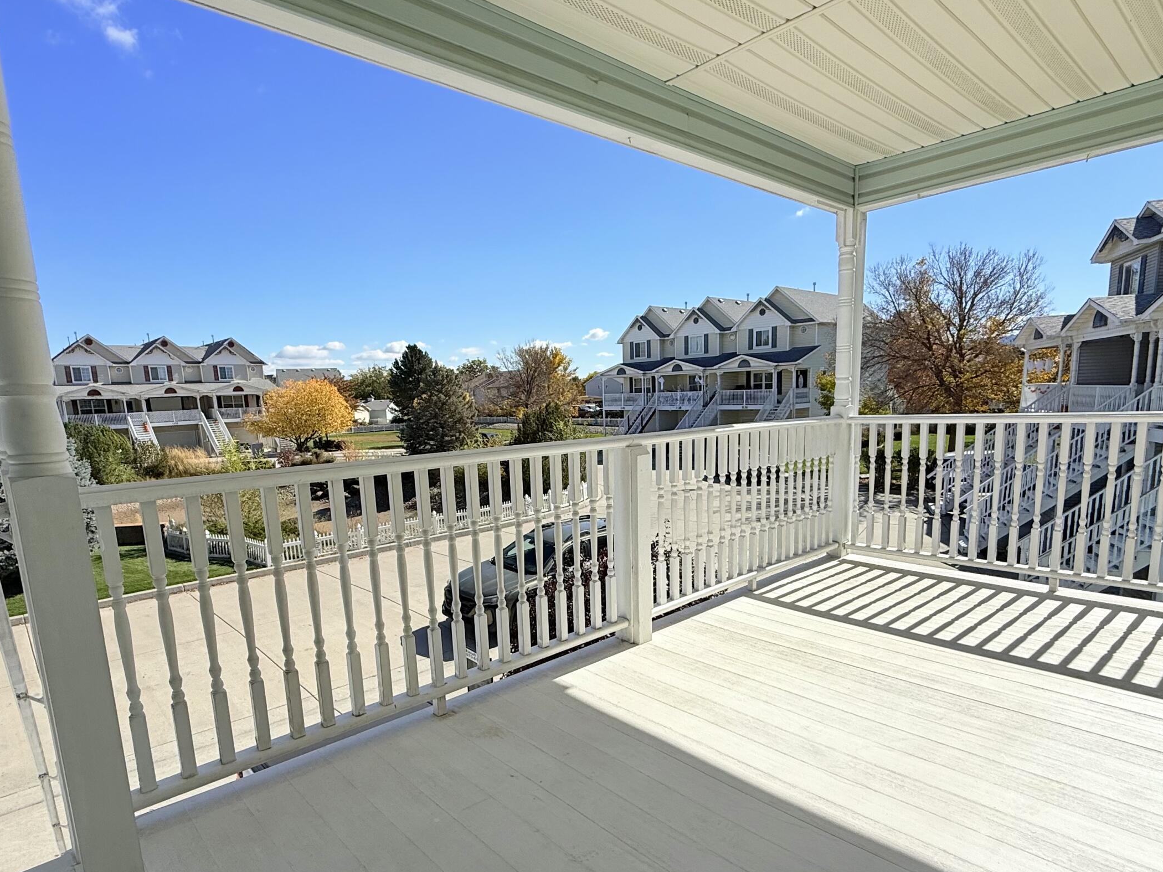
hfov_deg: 81.7
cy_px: 505
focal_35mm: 20
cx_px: 579
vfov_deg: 65.6
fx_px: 672
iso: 50
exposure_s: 1/3891
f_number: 2.2
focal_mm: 2.22
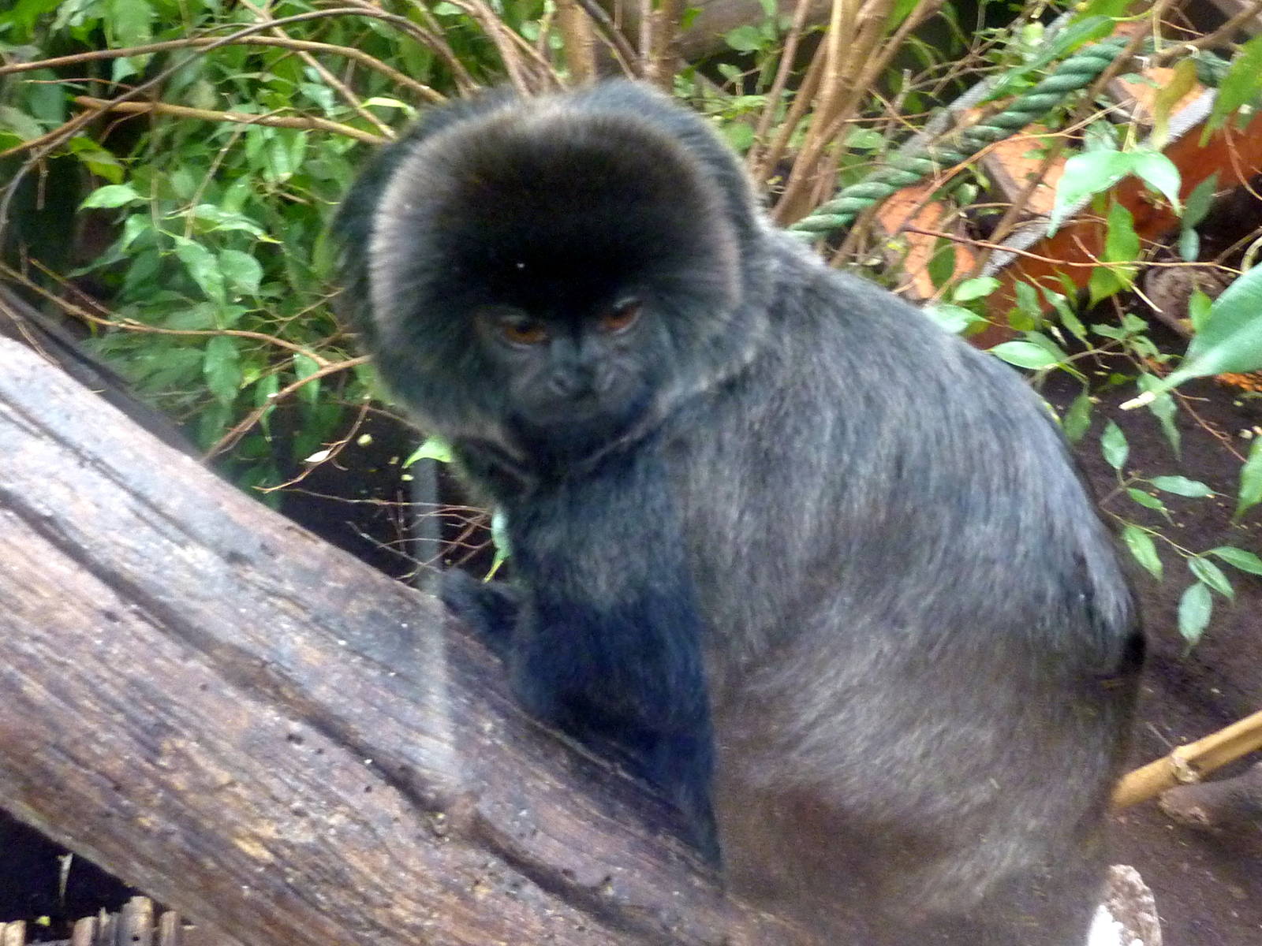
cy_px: 473
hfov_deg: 45.8
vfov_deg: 35.1
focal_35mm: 41
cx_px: 631
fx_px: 1495
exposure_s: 1/8
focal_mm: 4.7
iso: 400
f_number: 3.4
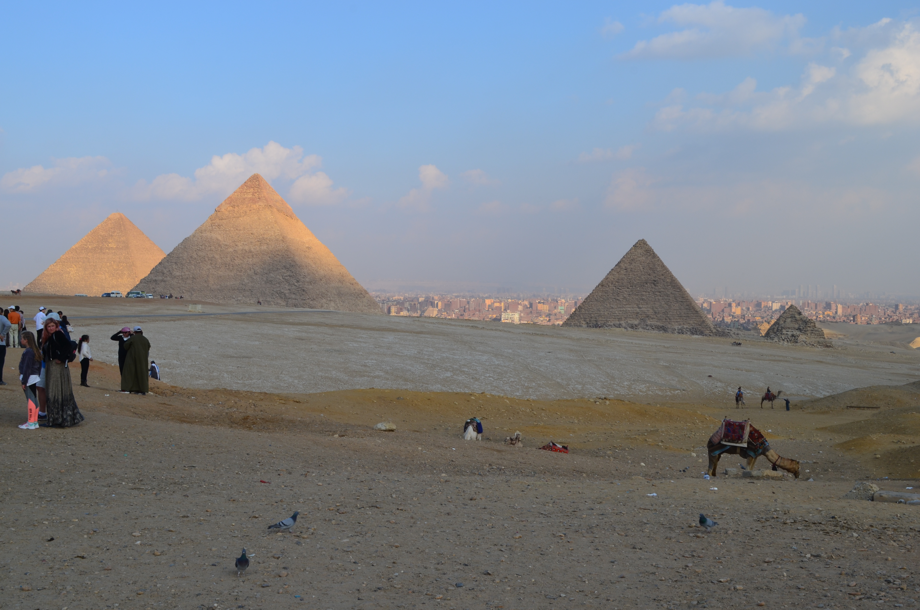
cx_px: 460
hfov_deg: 46.5
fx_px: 1071
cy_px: 305
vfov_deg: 31.8
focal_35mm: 42
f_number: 11
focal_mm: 28
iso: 140
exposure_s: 1/125
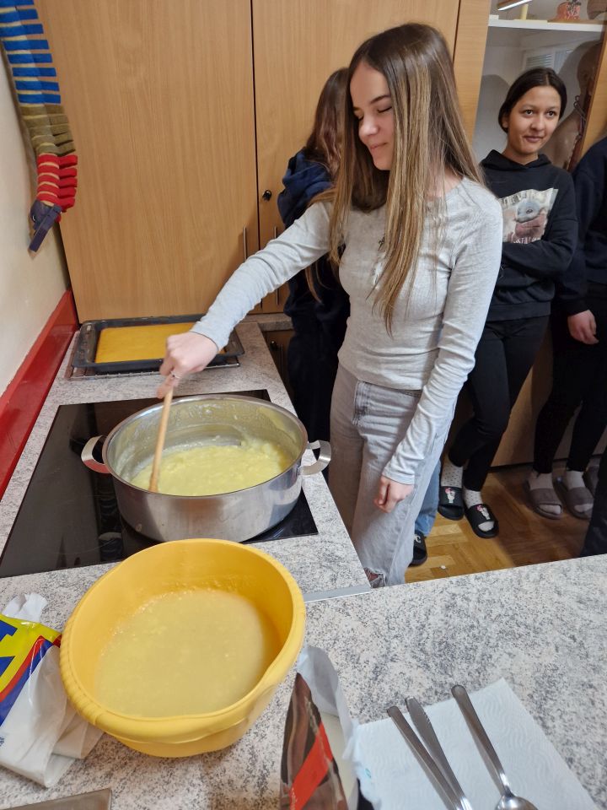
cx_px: 304
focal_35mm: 23
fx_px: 538
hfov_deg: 58.9
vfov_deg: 73.9
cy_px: 405
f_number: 1.8
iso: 320
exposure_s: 1/100
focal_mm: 5.4
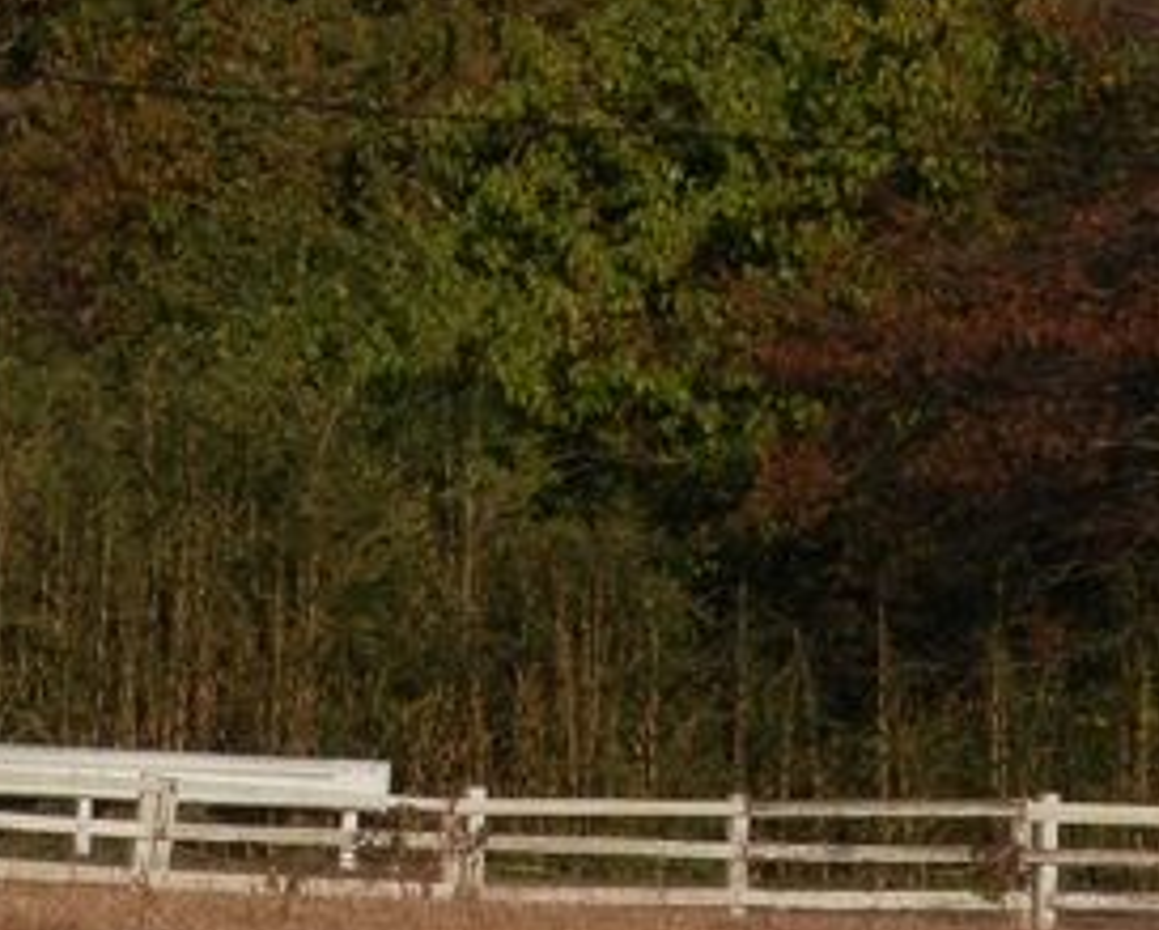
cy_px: -51
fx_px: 10405
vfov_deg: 5.1
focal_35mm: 303
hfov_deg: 6.4
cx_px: 132
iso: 80
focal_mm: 19
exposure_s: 1/640
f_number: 5
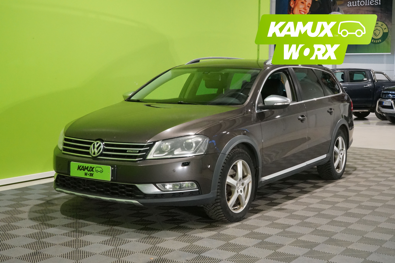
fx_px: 549
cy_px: 132
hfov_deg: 39.6
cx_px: 198
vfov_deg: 27.0
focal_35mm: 50
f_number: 20
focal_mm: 50
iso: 6400
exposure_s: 1/25
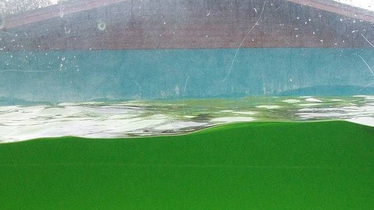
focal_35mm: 82
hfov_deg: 25.1
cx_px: 336
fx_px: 813
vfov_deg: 14.4
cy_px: 226
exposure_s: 1/500
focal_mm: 5.7
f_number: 2.9
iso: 137
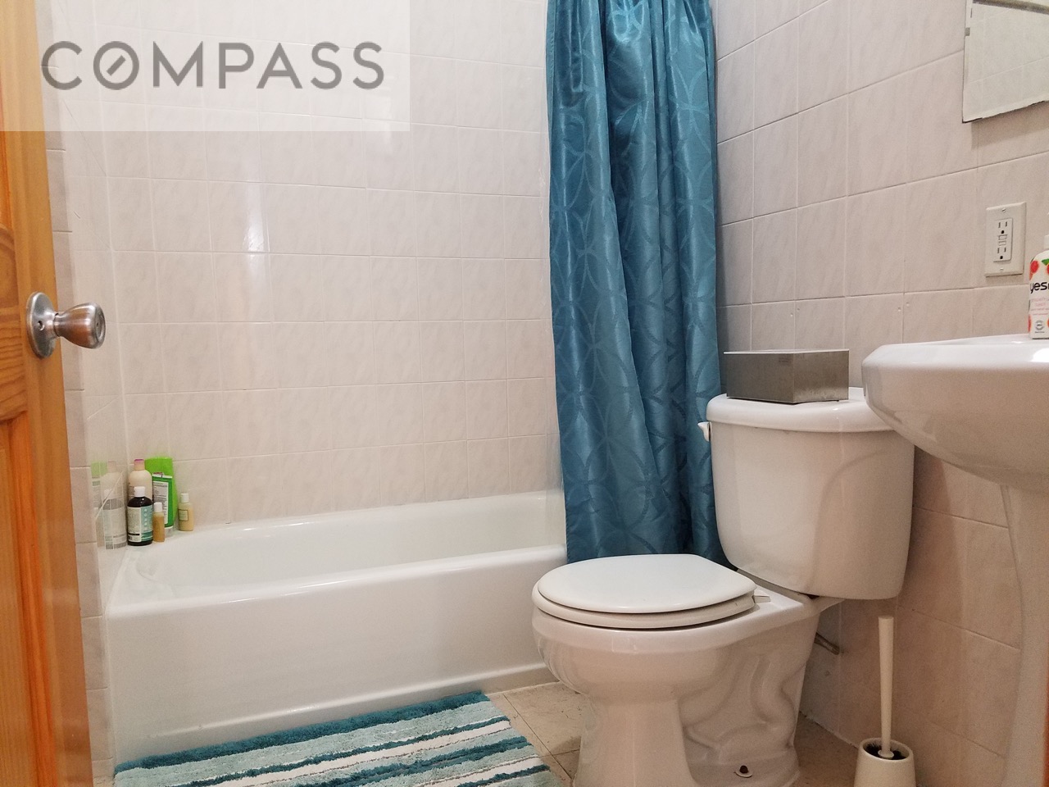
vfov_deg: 53.1
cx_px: 524
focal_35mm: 26
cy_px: 394
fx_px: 788
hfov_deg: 67.3
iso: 250
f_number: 1.7
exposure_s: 1/20
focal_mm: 4.2
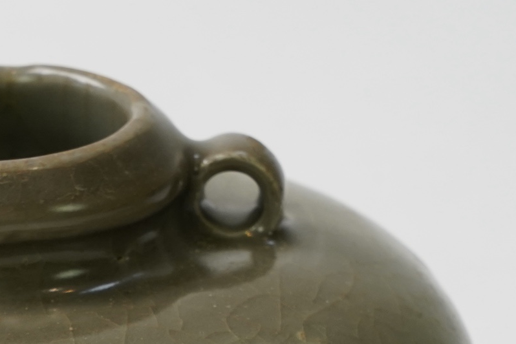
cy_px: 472
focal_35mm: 361
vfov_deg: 3.8
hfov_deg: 5.7
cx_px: 5
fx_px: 5174
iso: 1000
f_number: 13
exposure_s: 1/125
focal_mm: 105
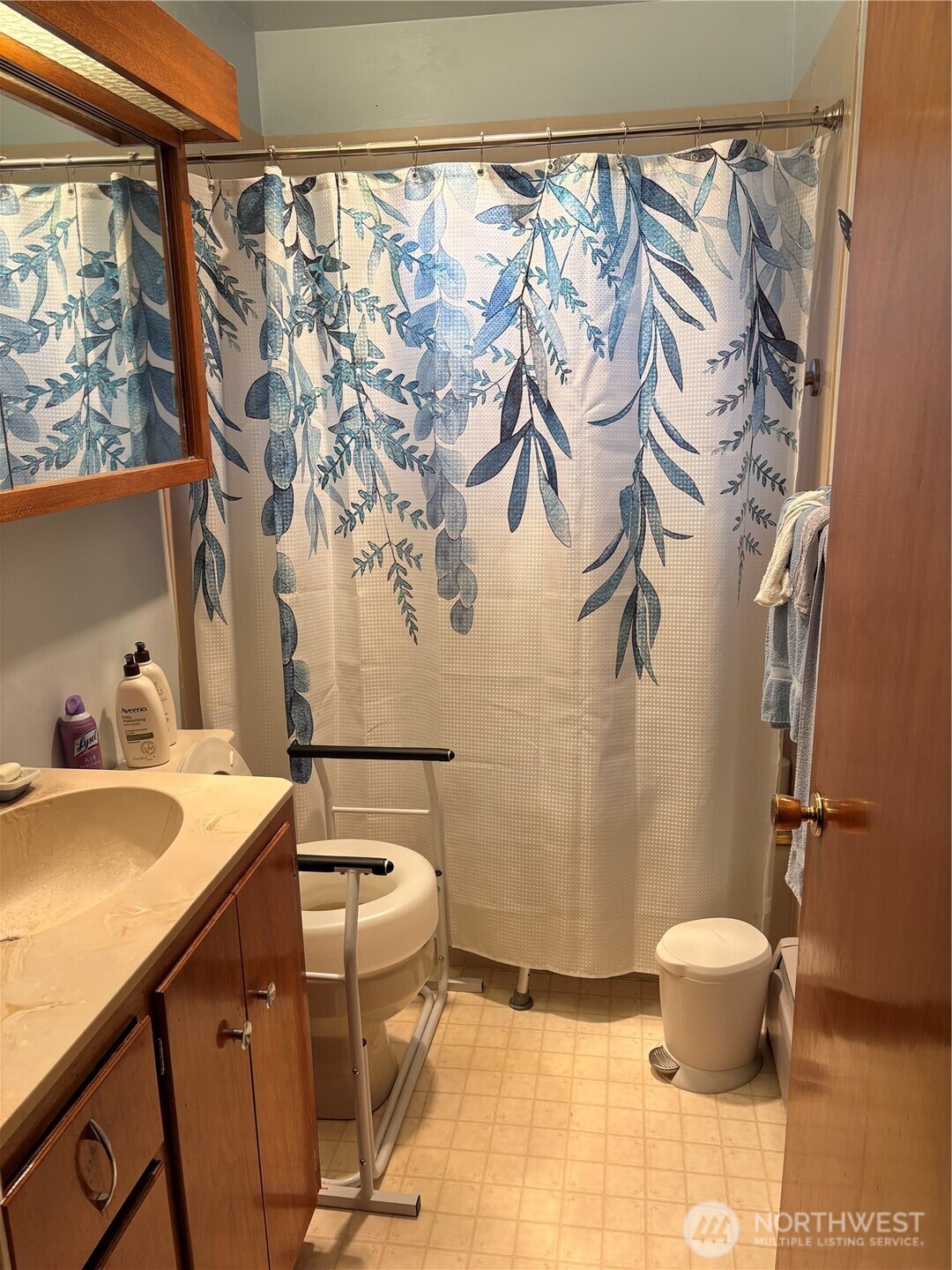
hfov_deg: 53.1
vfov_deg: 67.3
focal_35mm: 26
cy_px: 635
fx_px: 953
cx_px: 476
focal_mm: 5.96
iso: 64
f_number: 1.6
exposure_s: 1/120
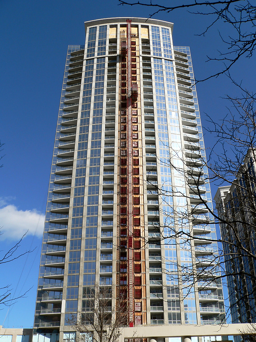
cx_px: 128
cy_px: 171
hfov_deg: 39.7
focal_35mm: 36
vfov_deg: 51.4
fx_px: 355
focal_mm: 6
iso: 80
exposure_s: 1/500
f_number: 5.2
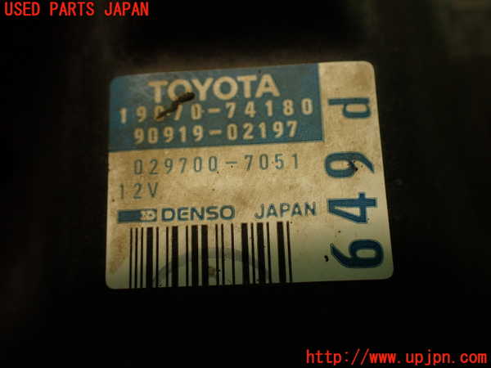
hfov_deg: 56.8
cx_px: 246
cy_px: 184
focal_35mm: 32
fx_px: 454
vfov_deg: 44.2
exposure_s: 1/50
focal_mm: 5.79
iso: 200
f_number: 2.4
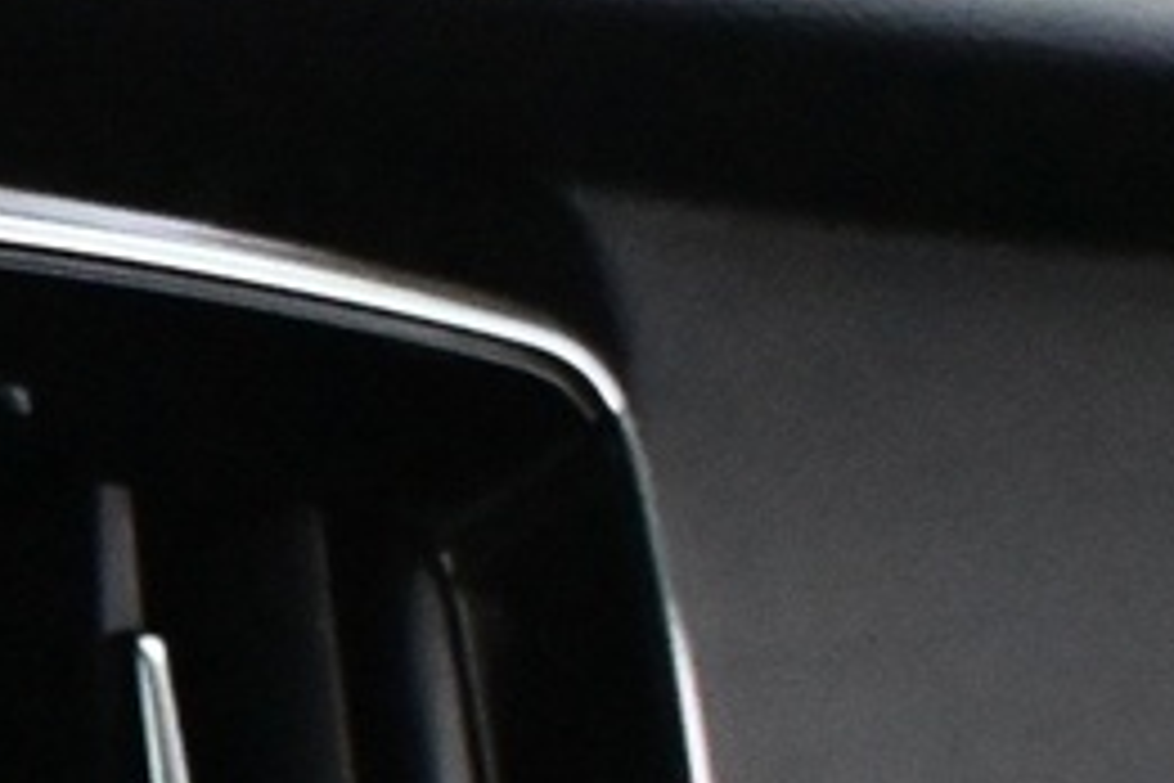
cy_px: 2146
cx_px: -2168
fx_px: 5920
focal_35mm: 182
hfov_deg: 9.3
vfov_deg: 7.0
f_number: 3.8
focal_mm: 19.5
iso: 5600
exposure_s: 1/60
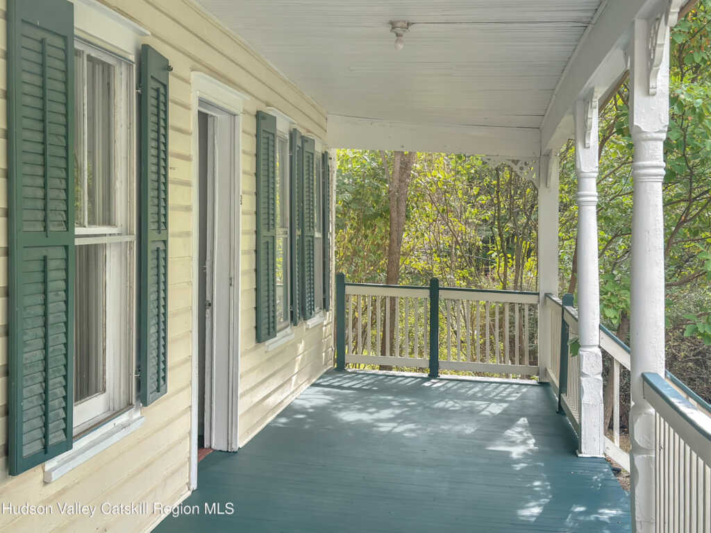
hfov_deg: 39.7
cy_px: 266
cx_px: 356
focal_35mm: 48
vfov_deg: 30.3
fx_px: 986
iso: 80
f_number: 1.8
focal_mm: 6.86
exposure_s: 1/270
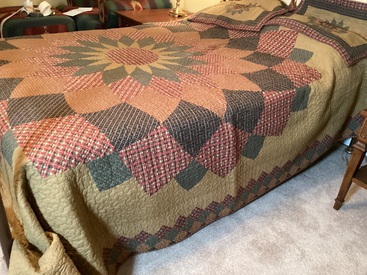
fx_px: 329
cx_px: 184
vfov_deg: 45.4
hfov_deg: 58.3
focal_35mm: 31
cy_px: 138
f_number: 2.4
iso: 400
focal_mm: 3.3
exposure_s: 1/30
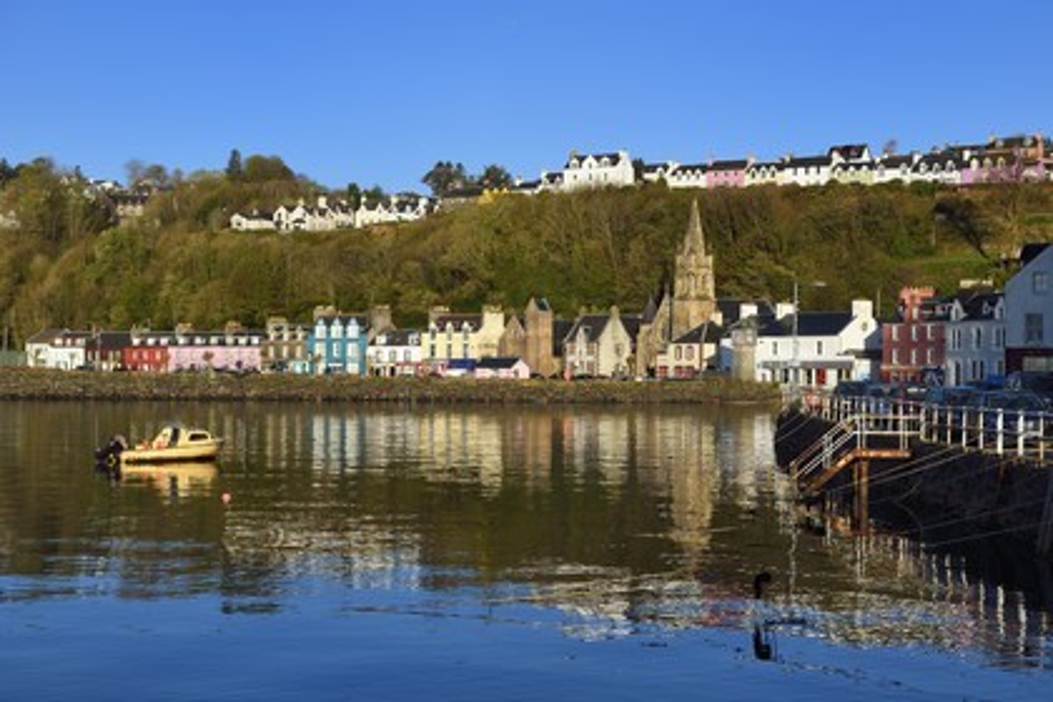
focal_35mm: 60
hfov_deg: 33.4
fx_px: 1755
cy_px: 351
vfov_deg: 22.6
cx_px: 526
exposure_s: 1/250
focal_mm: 60
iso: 200
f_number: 11
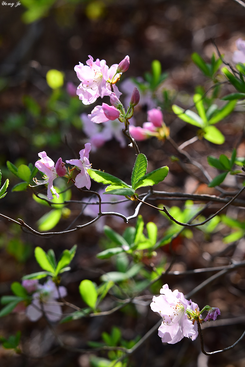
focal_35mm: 165
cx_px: 122
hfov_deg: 8.3
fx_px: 1683
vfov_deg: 12.4
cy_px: 184
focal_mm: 165
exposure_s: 1/100
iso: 200
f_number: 10
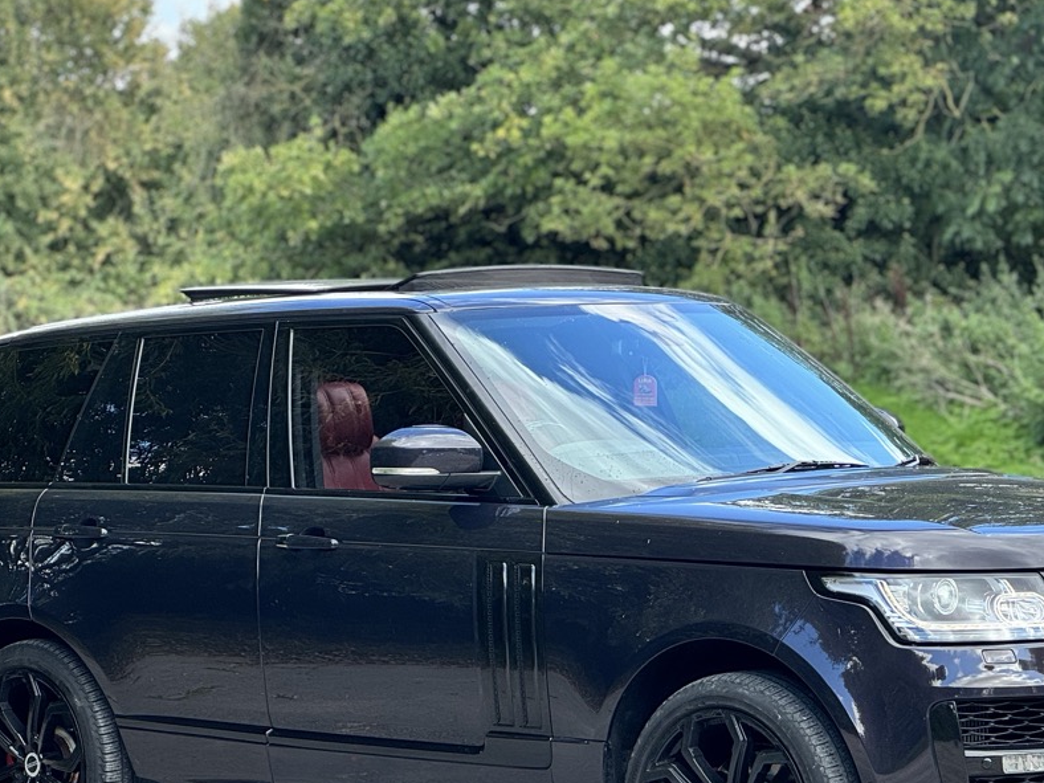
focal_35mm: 125
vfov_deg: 11.8
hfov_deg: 15.8
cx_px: 599
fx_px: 3770
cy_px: 547
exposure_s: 1/99
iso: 32
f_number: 2.8
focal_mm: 9
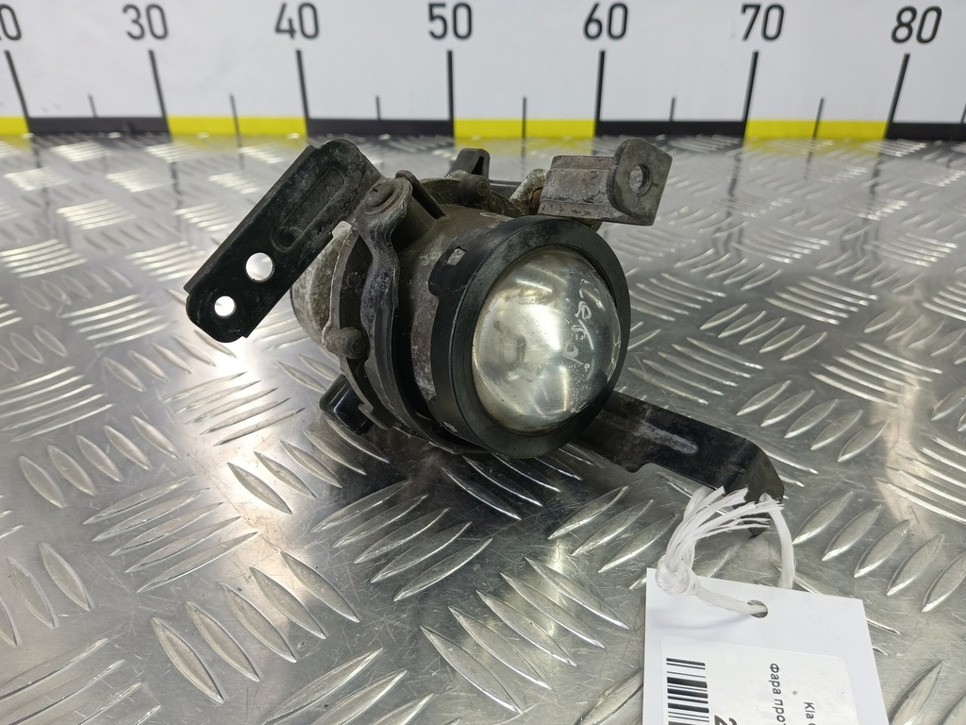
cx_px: 483
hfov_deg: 73.9
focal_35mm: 23
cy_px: 362
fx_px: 642
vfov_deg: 58.9
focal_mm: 4.11
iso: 118
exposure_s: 1/50
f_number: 1.6
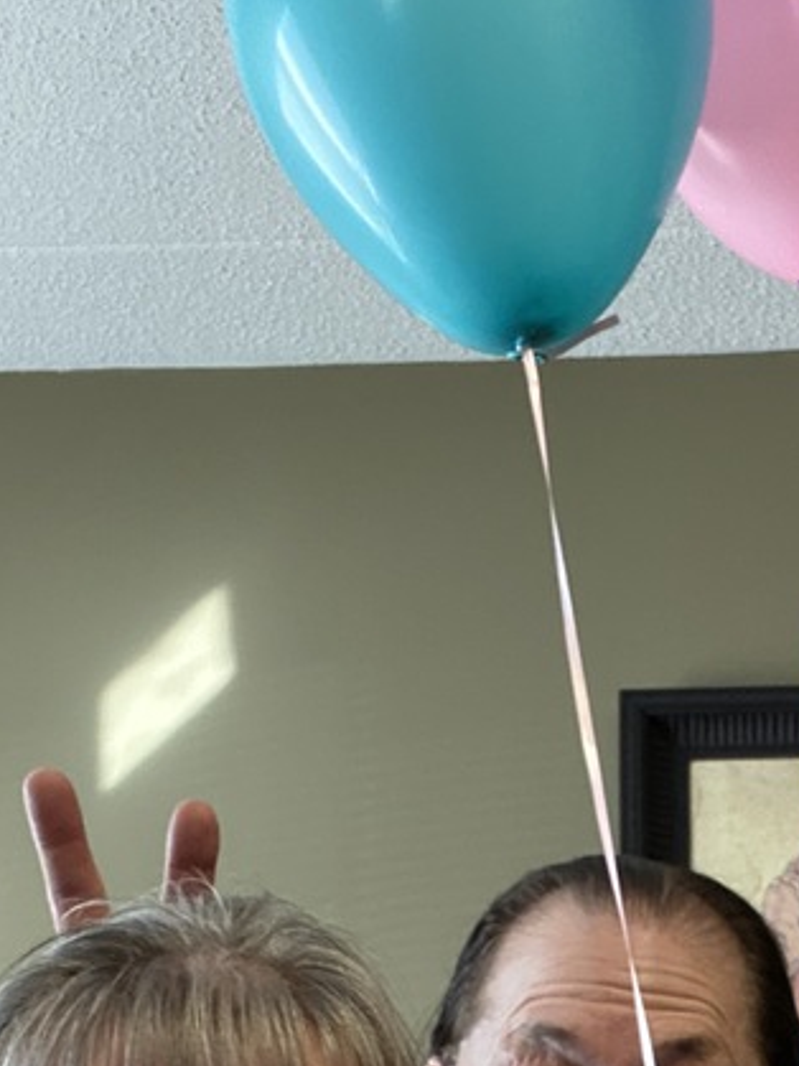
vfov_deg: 28.1
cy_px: 1052
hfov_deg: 22.2
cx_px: 674
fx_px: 2001
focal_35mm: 65
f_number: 2.2
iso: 320
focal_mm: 2.71
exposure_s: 1/60
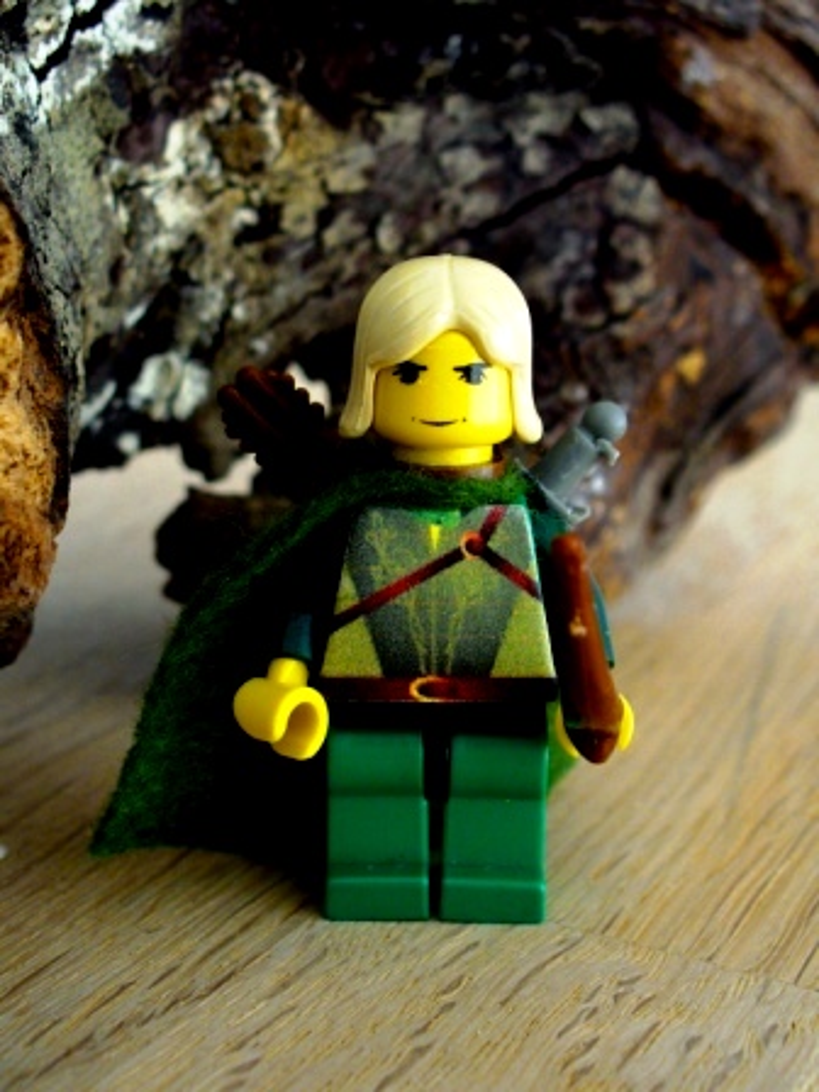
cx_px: 410
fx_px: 1514
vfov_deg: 39.7
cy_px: 546
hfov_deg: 30.3
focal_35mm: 48
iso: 100
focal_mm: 7.9
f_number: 3
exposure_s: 1/40
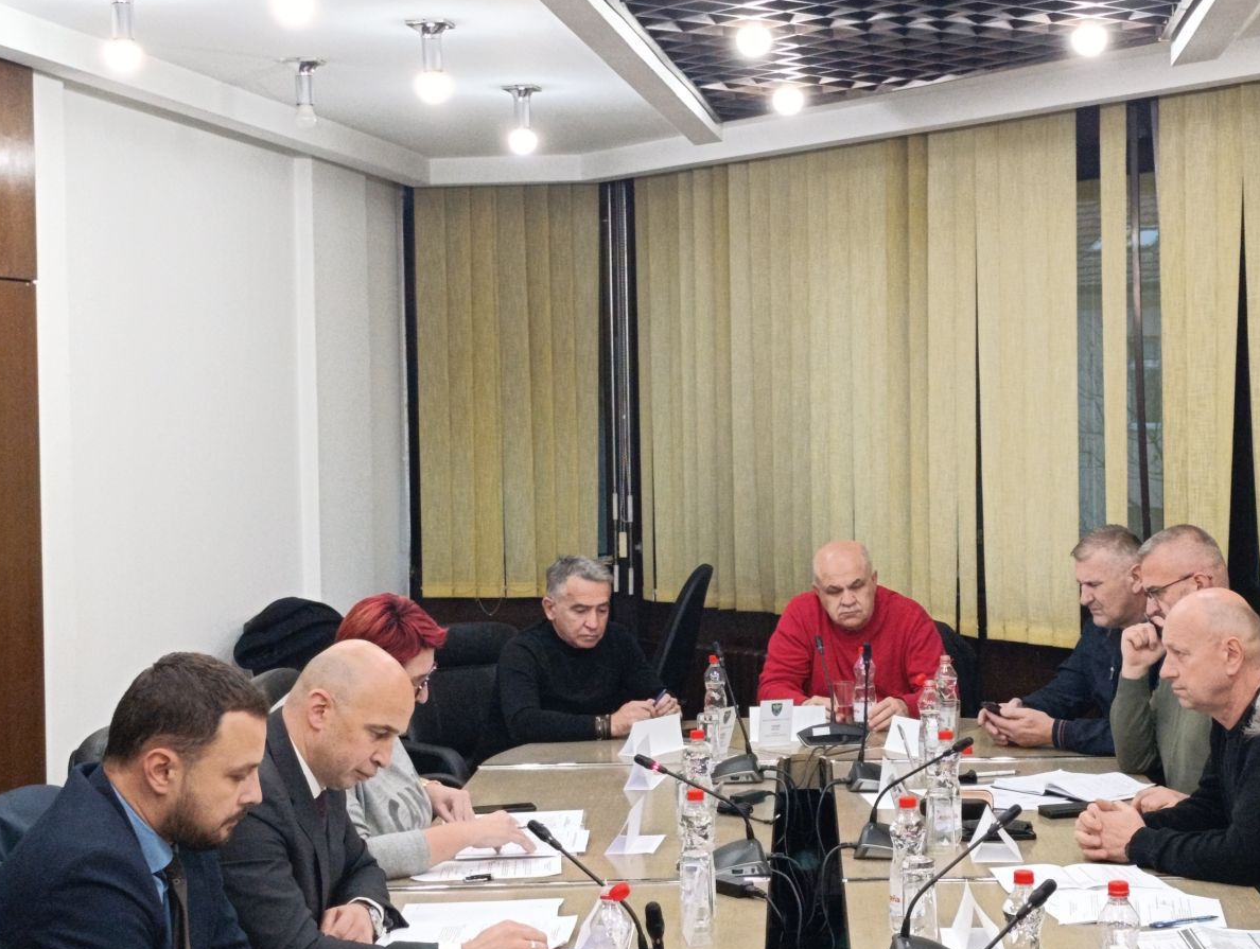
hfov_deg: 29.2
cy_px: 447
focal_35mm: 66
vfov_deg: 22.3
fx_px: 2406
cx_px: 805
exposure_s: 1/50
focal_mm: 6.14
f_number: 1.6
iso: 800
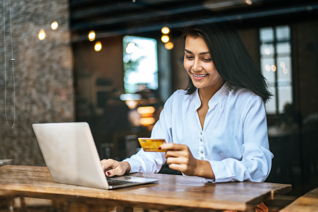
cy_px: 106
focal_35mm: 50
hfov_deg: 39.6
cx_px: 159
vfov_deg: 27.0
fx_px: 441
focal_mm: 50
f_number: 1.8
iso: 400
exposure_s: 1/1000
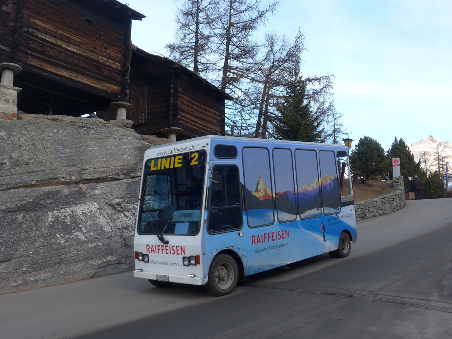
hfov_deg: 54.0
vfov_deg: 41.8
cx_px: 226
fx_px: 444
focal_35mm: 34
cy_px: 170
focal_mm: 7
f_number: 2.8
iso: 80
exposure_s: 1/250
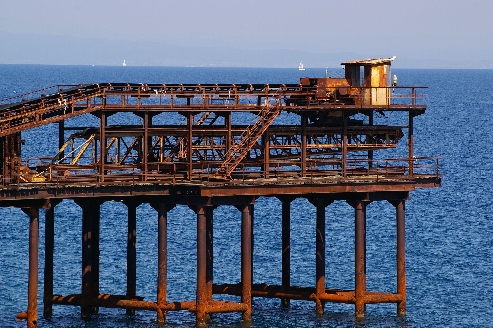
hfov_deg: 8.1
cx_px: 246
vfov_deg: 5.4
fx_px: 3489
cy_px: 164
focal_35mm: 255
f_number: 8
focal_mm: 170
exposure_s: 1/500
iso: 200
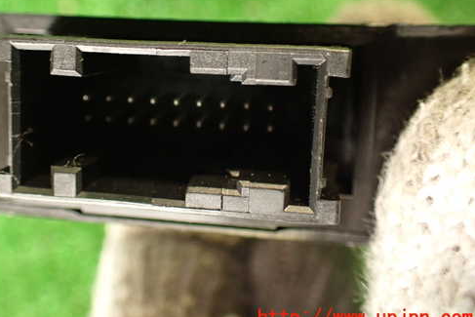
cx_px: 185
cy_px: 111
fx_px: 541
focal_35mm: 41
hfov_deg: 47.1
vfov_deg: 32.4
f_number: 2.4
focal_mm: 5.79
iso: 640
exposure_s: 1/30
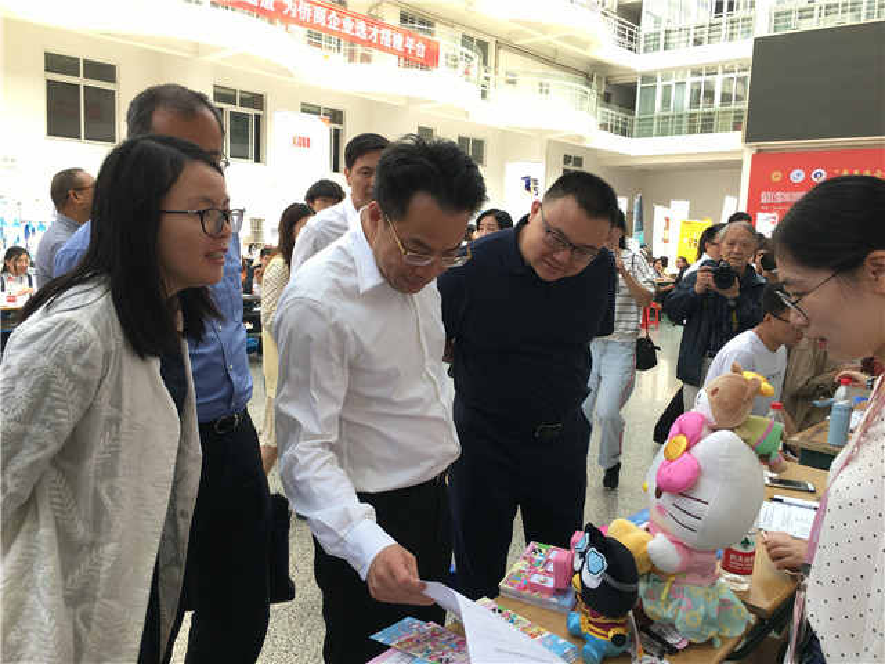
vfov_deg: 48.2
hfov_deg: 61.7
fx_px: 741
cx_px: 442
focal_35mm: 29
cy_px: 332
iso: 25
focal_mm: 4.15
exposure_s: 1/128
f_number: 2.2
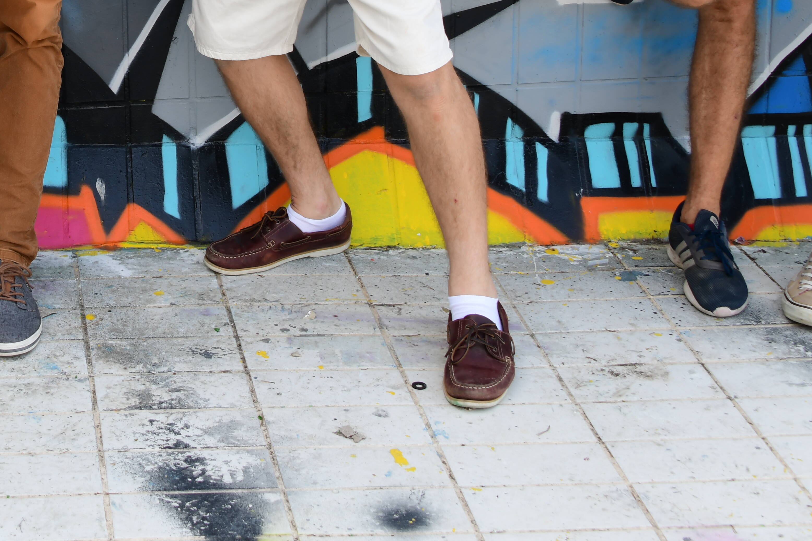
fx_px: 1917
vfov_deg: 15.4
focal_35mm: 85
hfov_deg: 23.4
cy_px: -131
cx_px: 104
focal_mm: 32
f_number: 7.1
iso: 100
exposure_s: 1/40
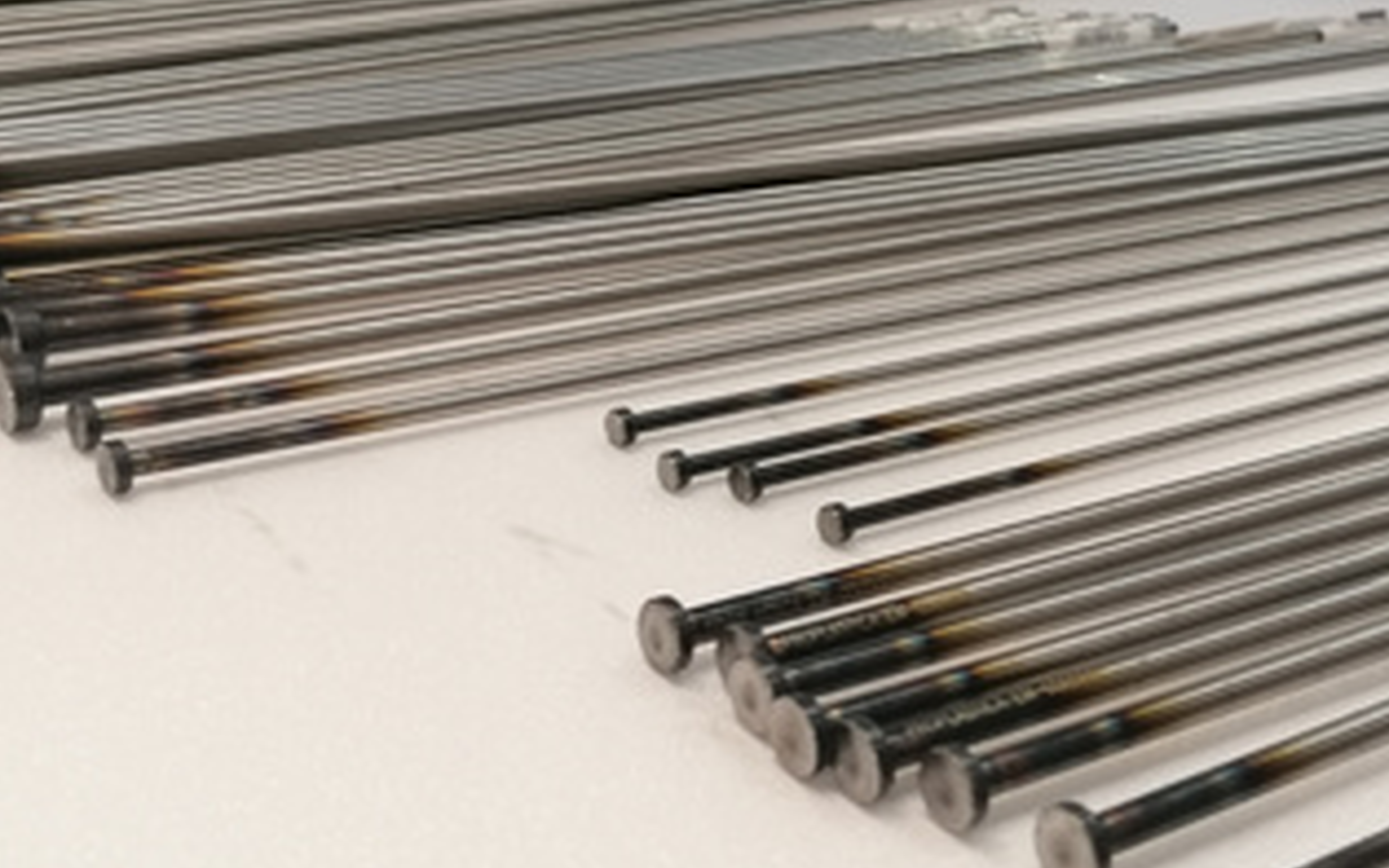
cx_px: 767
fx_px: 2234
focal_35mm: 59
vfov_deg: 22.0
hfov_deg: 34.5
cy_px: 324
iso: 125
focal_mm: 4.75
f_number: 1.8
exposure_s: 1/33.3
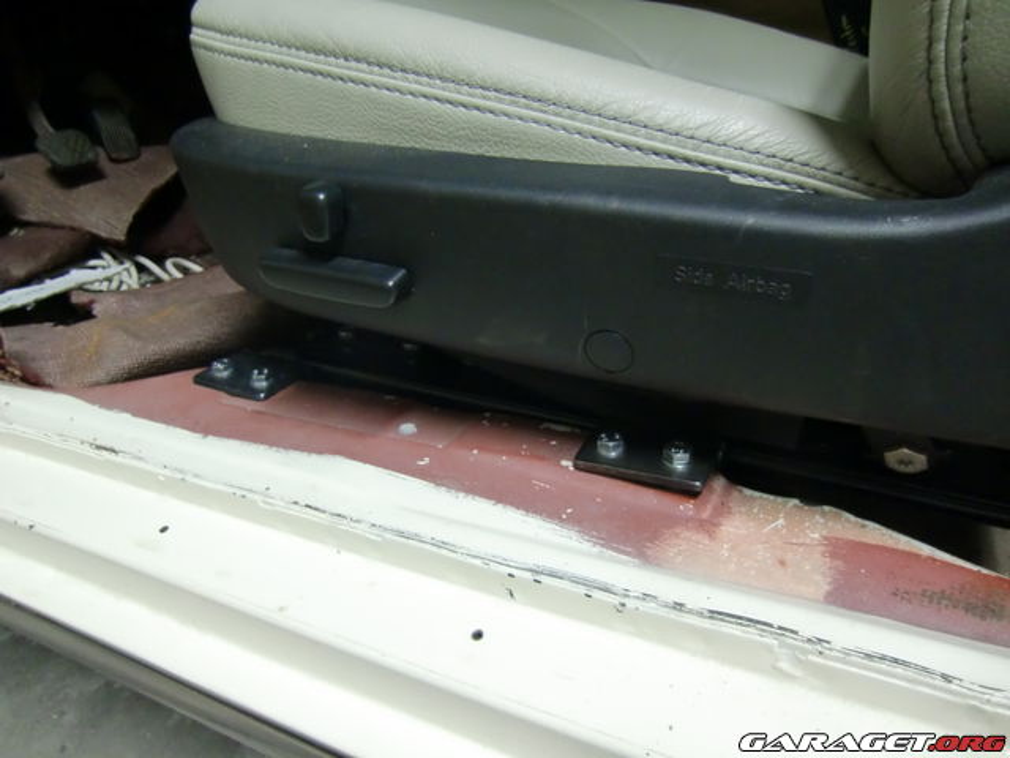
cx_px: 505
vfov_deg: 56.8
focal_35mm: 24
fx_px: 700
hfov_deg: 71.6
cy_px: 379
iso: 400
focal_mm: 4.3
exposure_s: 1/13
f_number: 3.2
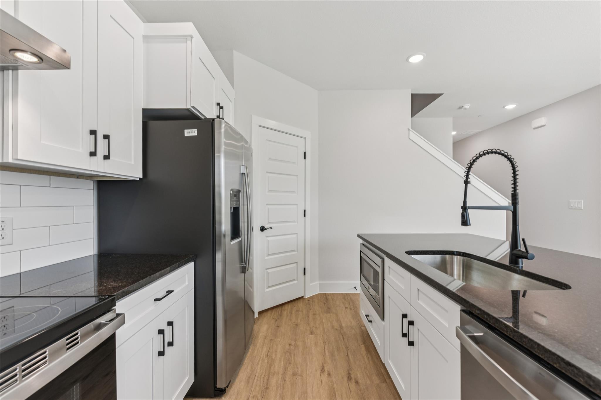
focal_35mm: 14
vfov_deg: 81.2
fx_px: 234
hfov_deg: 104.3
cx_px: 300
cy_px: 200
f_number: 8
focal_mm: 14
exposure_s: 1/10
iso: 100
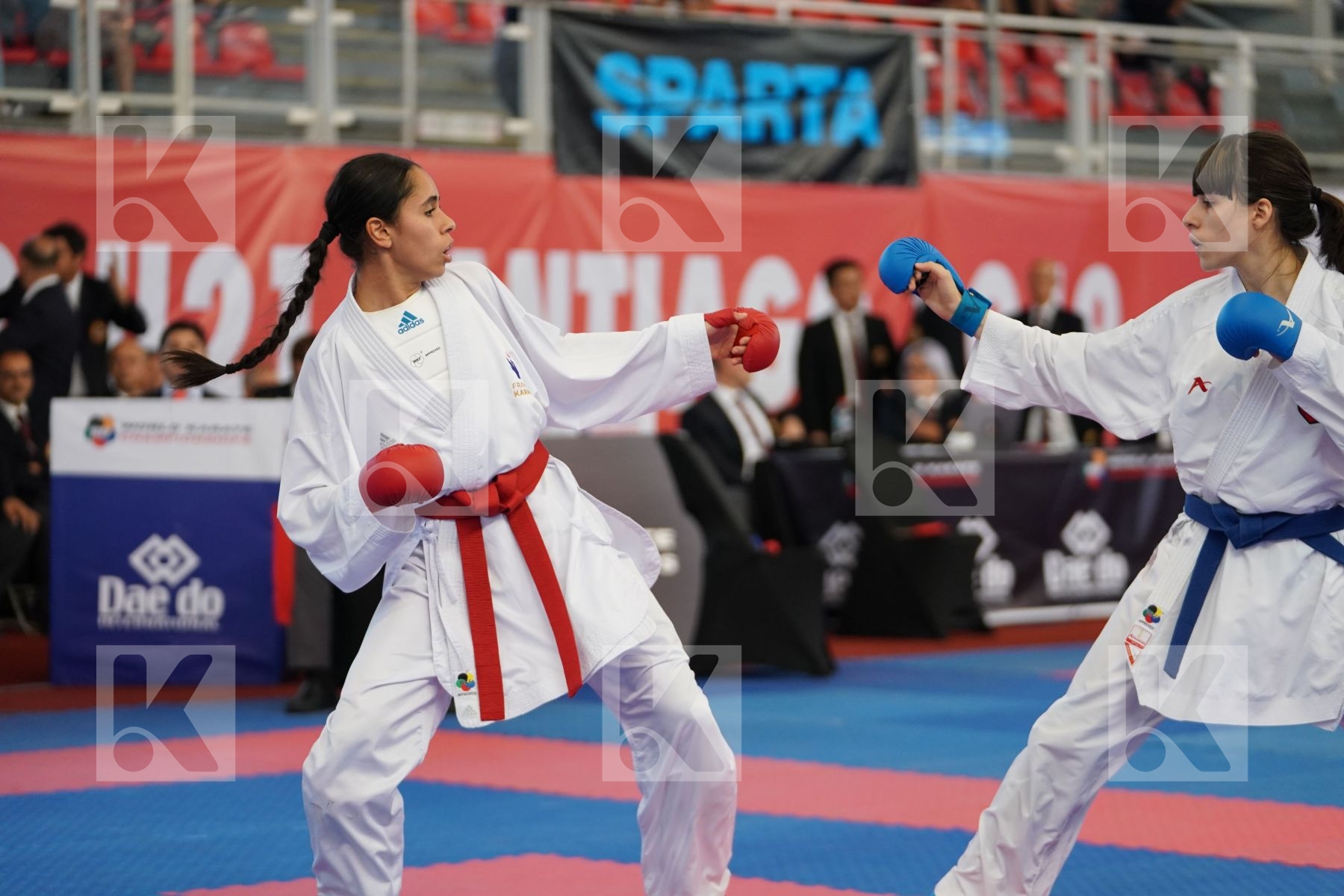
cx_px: 672
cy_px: 448
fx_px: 4106
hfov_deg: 18.6
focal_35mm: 110
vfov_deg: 12.5
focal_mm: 110
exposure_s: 1/1000
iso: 2000
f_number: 2.8
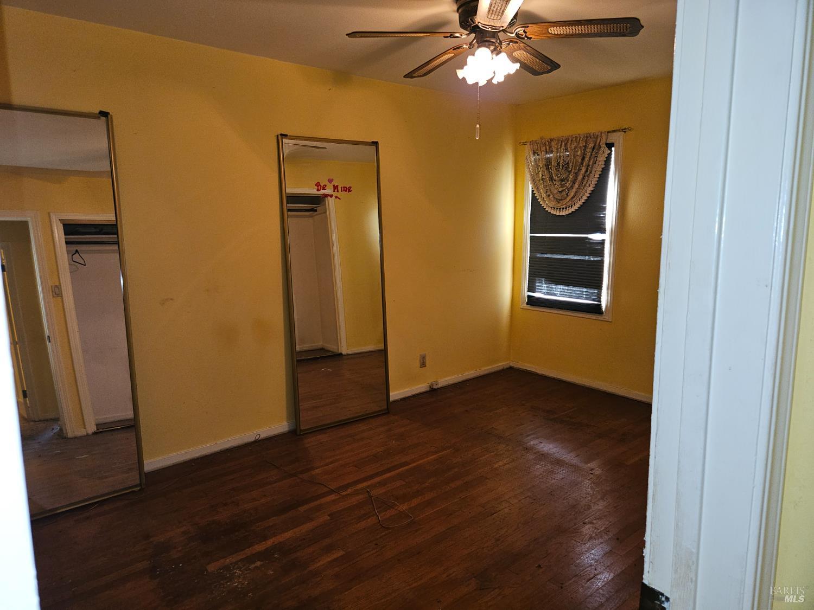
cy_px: 305
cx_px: 407
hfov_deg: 73.9
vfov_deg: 58.9
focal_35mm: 23
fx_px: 541
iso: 100
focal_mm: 5.4
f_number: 1.8
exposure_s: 1/30
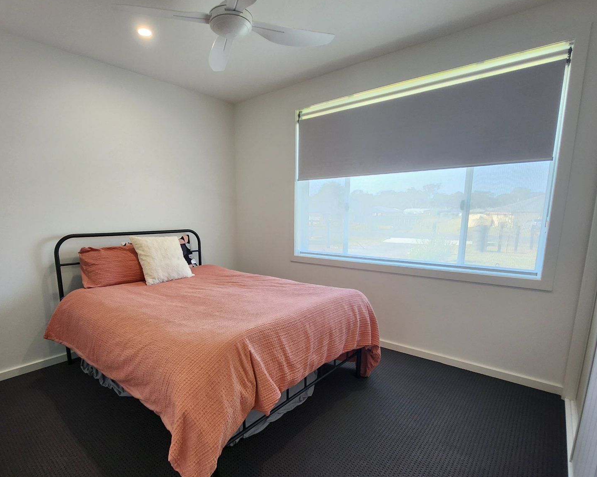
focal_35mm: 17
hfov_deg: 89.3
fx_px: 300
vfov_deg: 76.3
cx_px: 265
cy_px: 281
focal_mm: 1.7
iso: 100
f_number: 2.2
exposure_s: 1/50
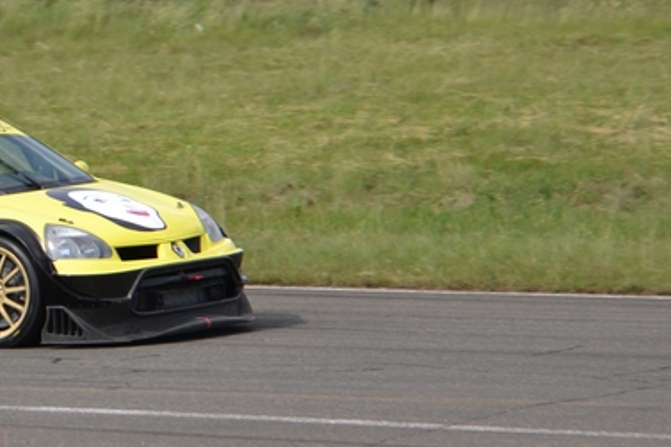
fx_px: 6223
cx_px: 55
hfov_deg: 6.2
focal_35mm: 334
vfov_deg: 4.1
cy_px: 143
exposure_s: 1/1250
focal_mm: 105
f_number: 5.3
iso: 400
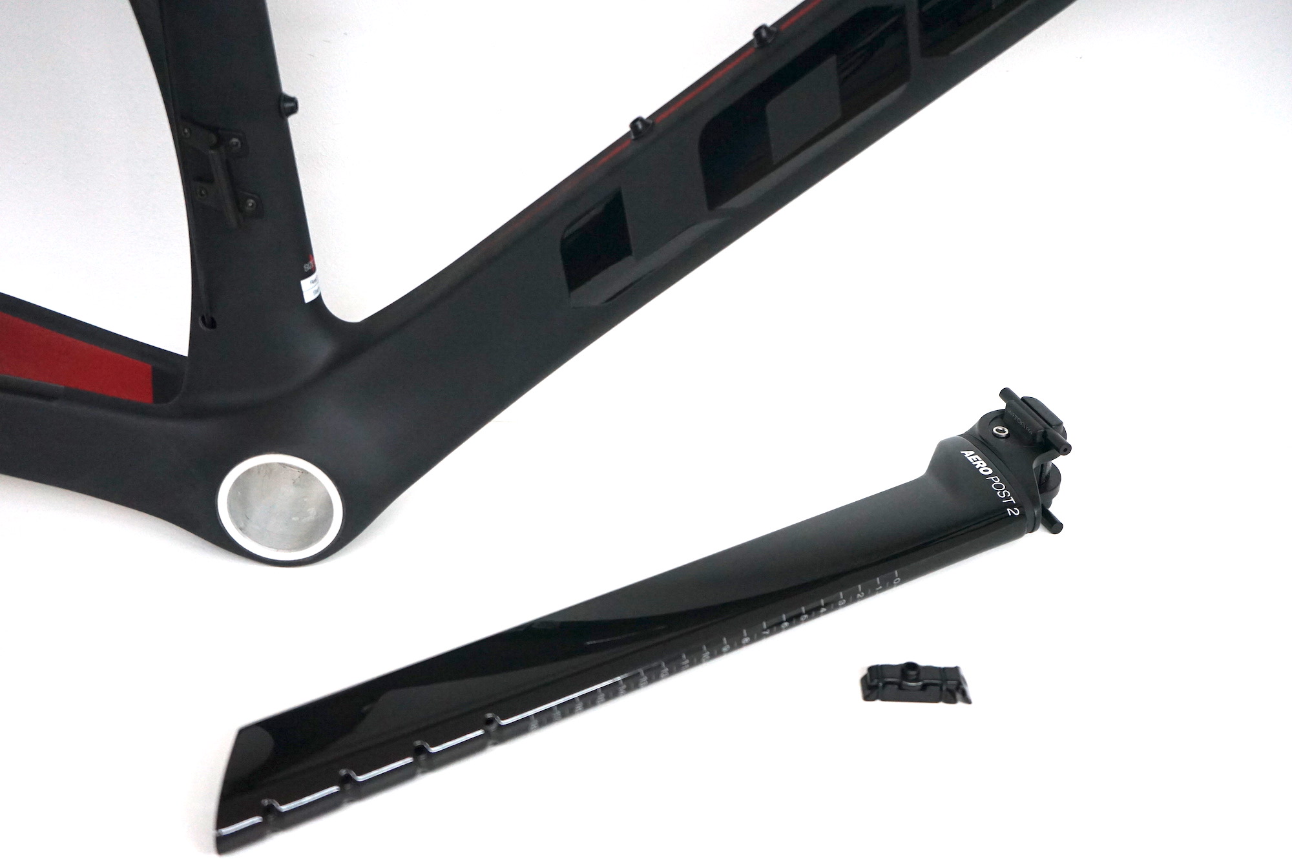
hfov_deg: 43.6
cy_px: 430
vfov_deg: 29.8
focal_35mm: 45
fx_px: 1614
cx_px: 646
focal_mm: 45
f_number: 4.5
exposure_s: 1/160
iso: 2500
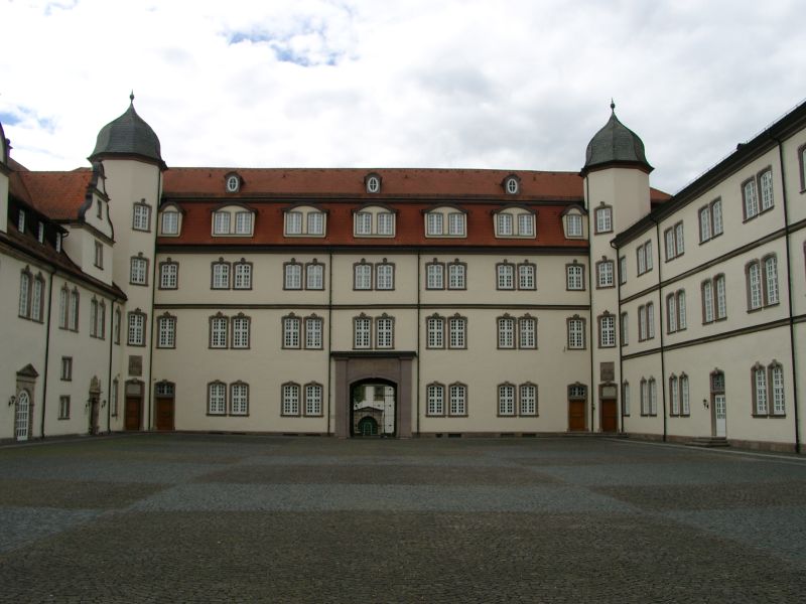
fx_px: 792
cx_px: 403
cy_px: 302
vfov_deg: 41.8
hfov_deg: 54.0
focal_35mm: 34
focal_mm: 7.13
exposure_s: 1/964
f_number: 4
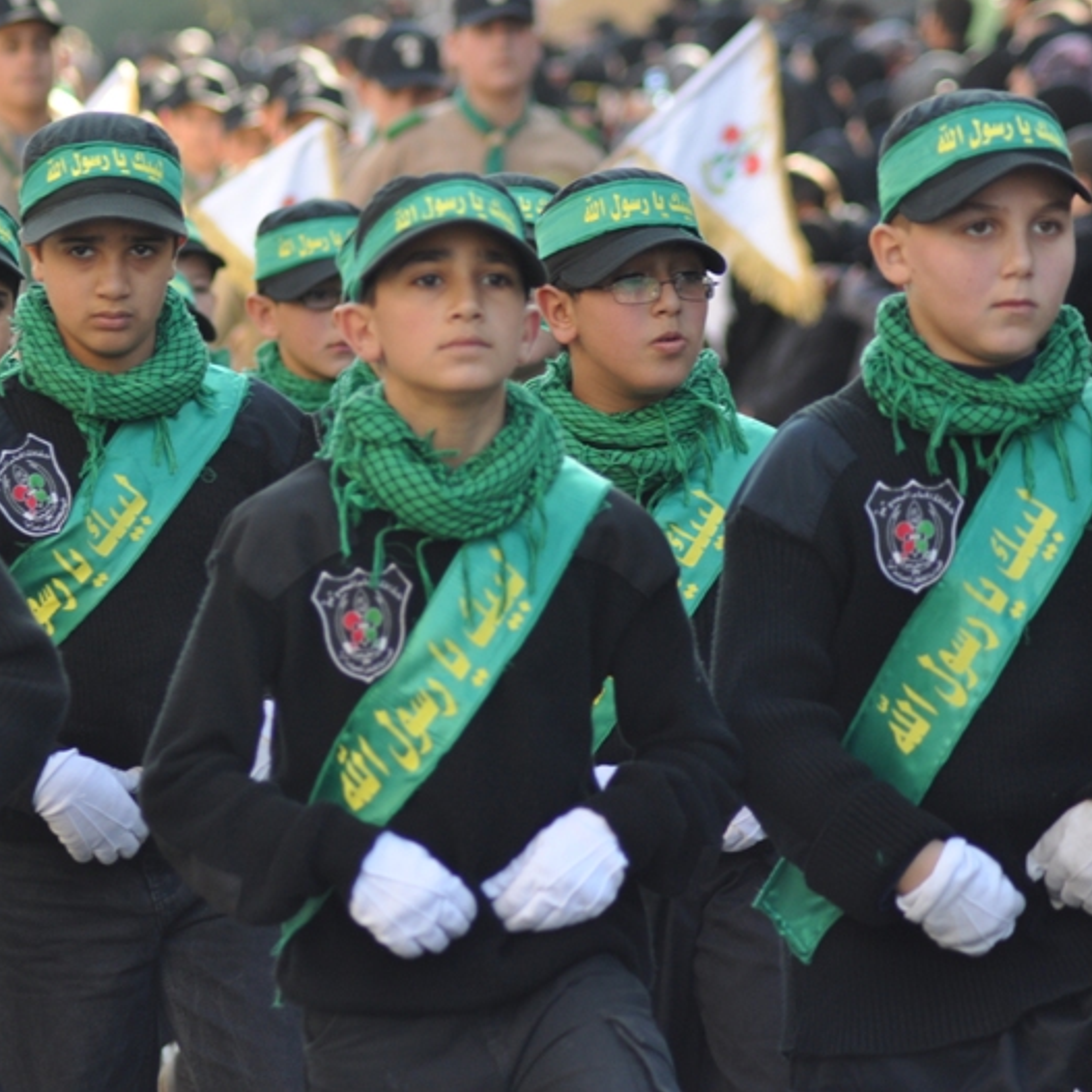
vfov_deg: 6.7
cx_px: 284
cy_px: 544
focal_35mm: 261
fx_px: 9302
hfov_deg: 6.7
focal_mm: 135
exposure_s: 1/320
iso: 400
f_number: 4.5
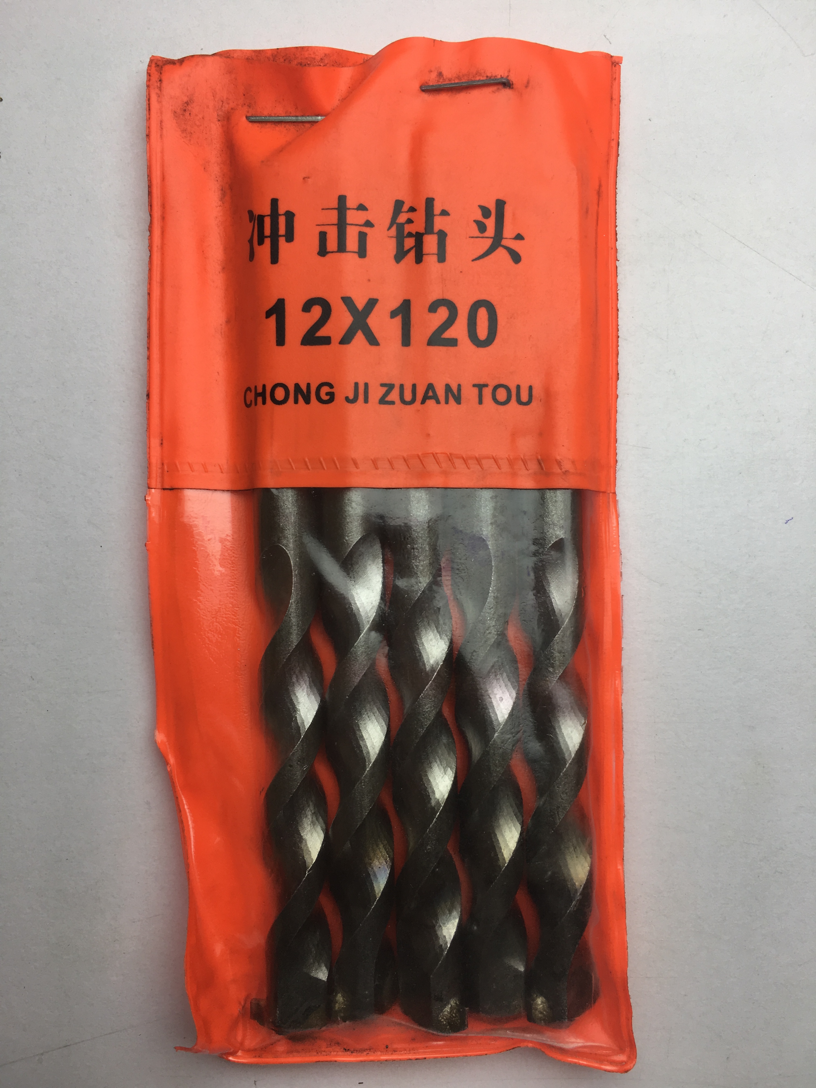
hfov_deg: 48.2
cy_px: 544
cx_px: 408
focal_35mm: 29
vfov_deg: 61.7
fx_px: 911
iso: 25
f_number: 2.2
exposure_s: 1/100
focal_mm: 4.15
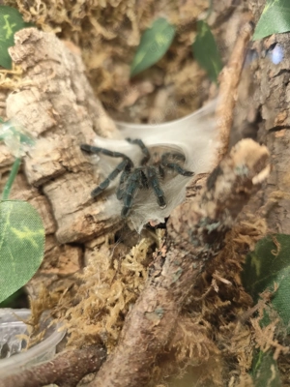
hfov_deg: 58.9
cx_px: 145
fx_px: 257
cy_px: 194
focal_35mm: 23
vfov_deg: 73.9
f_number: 1.65
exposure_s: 1/50
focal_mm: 6.14
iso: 500
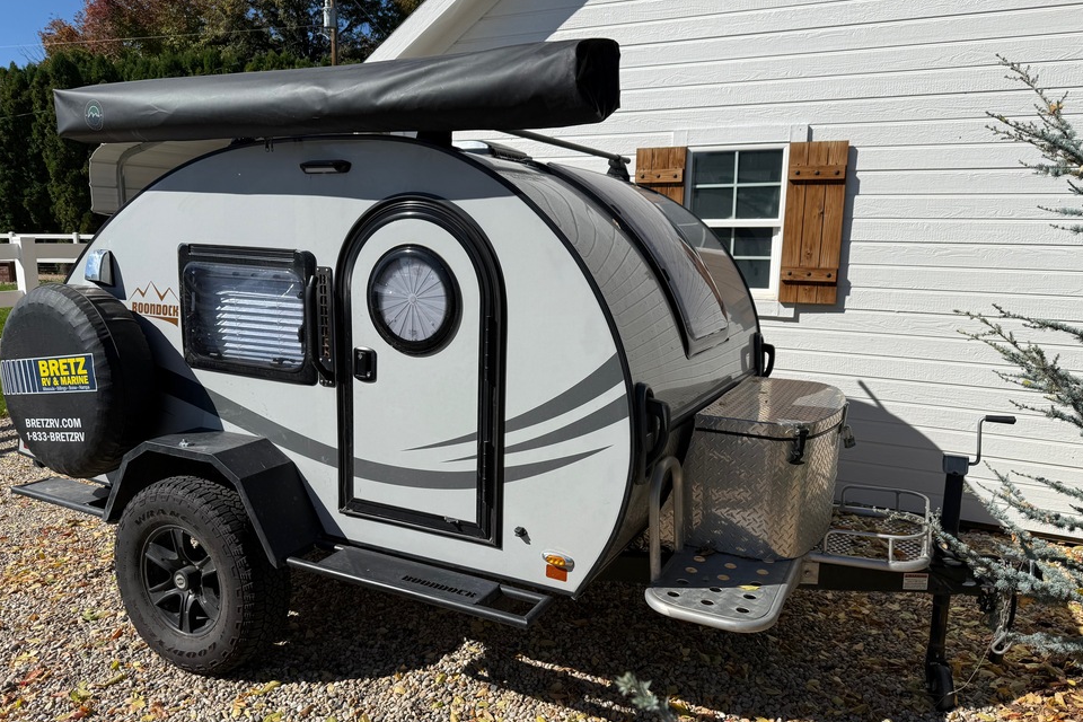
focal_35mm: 26
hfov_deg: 69.4
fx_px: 782
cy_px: 378
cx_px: 543
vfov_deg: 49.5
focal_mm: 6.76
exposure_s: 1/7353
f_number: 1.78
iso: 80
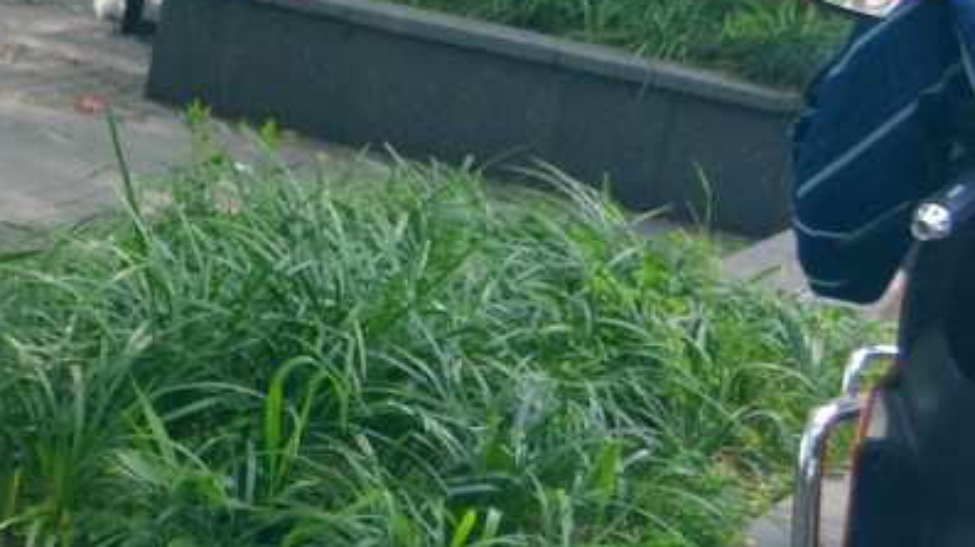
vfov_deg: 8.0
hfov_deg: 12.6
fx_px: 3928
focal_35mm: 152
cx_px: -928
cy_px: 213
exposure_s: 1/125
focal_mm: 24
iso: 320
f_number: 5.6
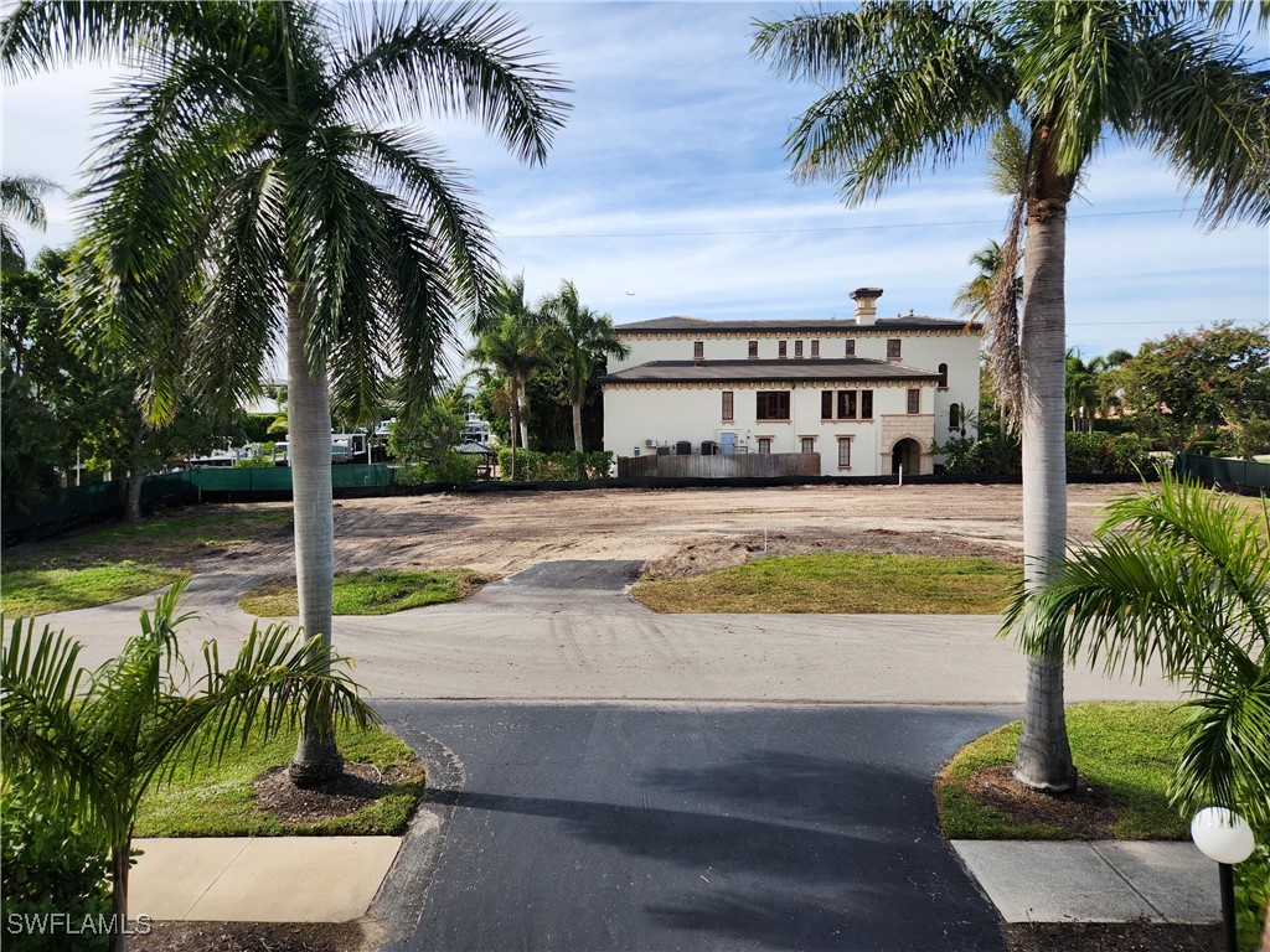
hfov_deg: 73.9
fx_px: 844
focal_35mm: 23
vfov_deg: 58.9
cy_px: 476
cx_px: 635
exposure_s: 1/1215
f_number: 1.8
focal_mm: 5.4
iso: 20
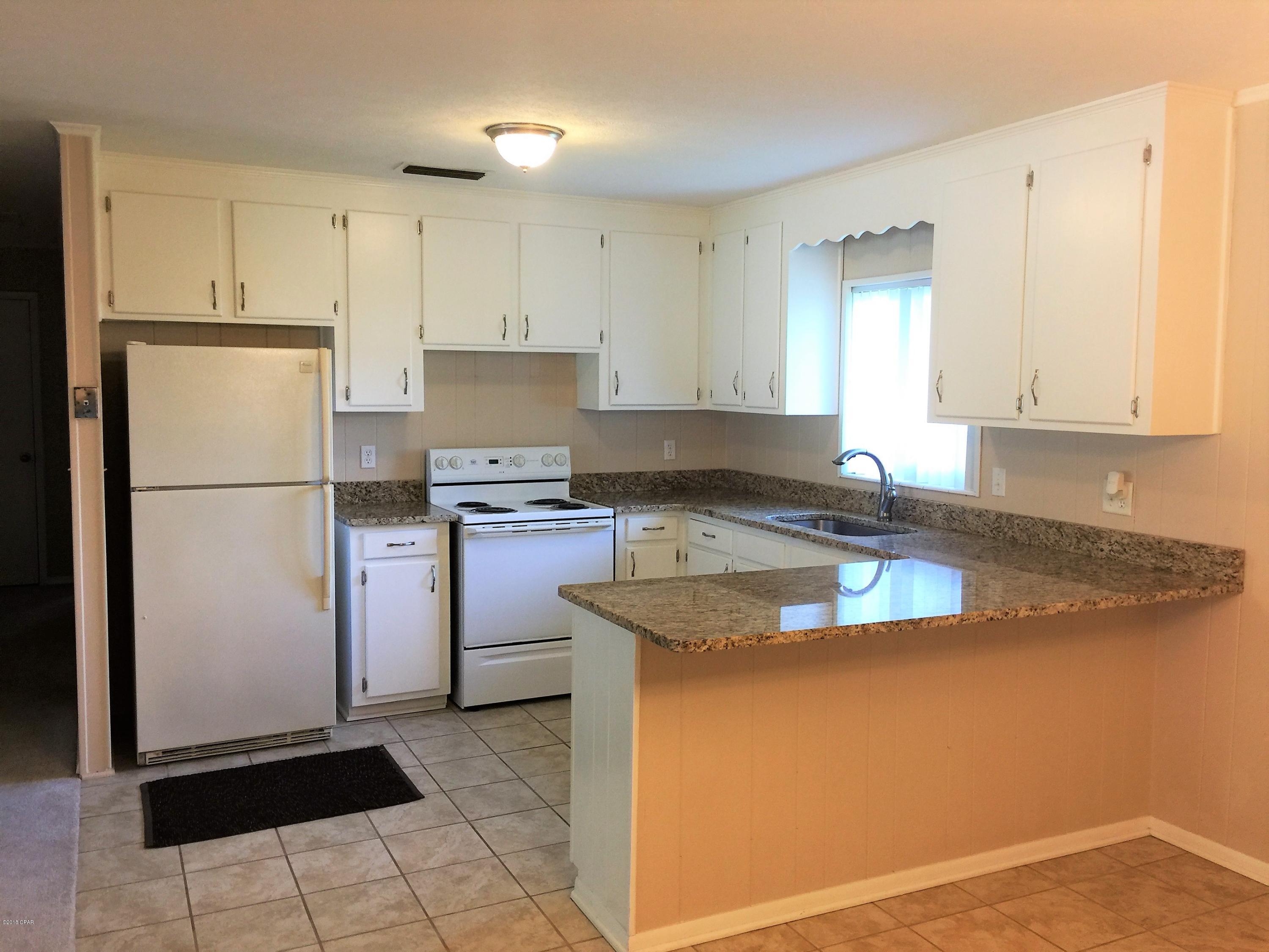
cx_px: 634
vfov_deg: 48.2
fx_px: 1063
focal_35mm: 29
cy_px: 476
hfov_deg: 61.7
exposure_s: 1/15
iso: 40
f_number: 2.2
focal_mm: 4.15
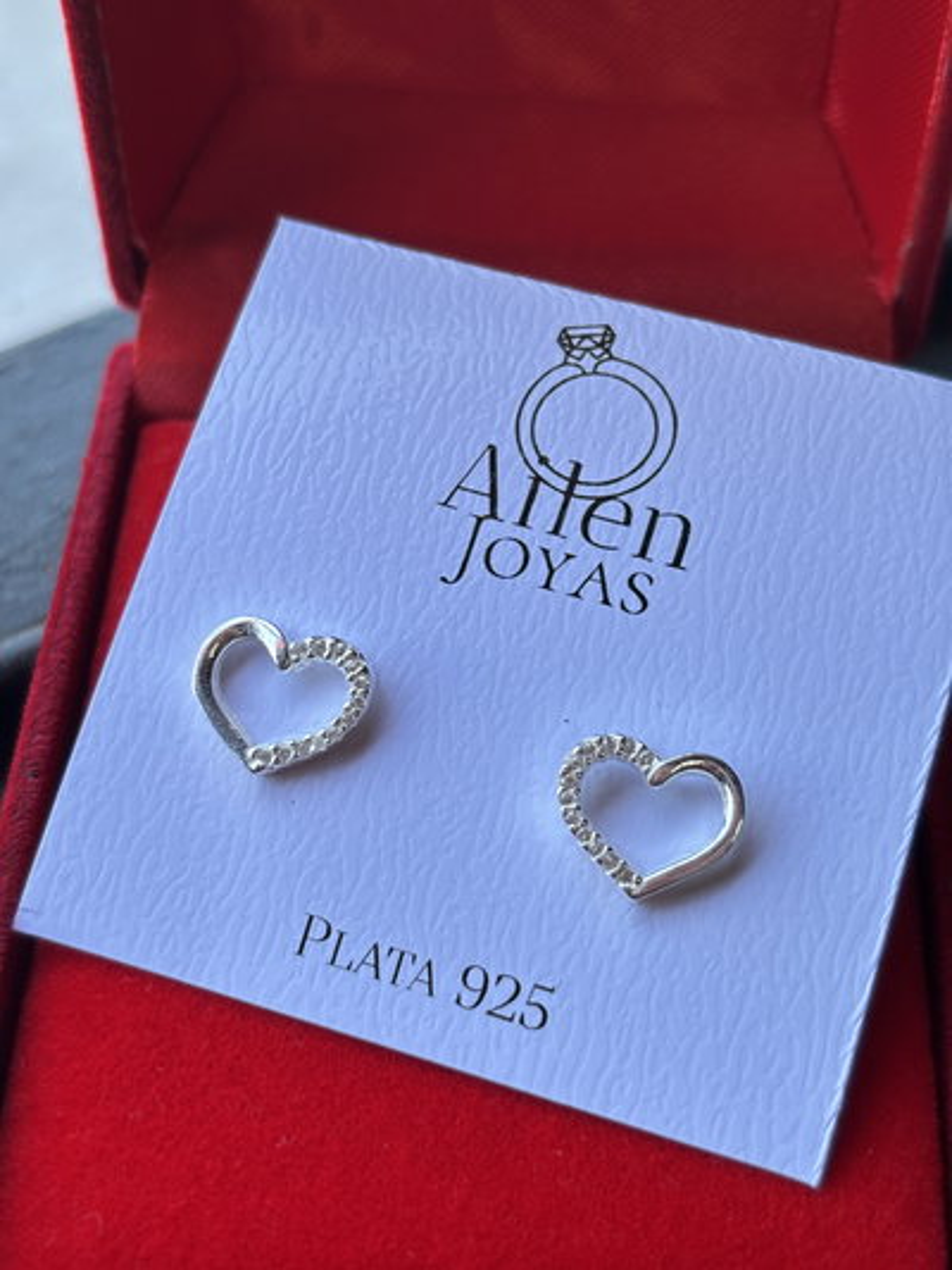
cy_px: 635
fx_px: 1906
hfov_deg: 28.0
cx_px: 476
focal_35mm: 52
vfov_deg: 36.8
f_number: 1.6
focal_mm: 5.96
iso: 32
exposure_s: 1/303
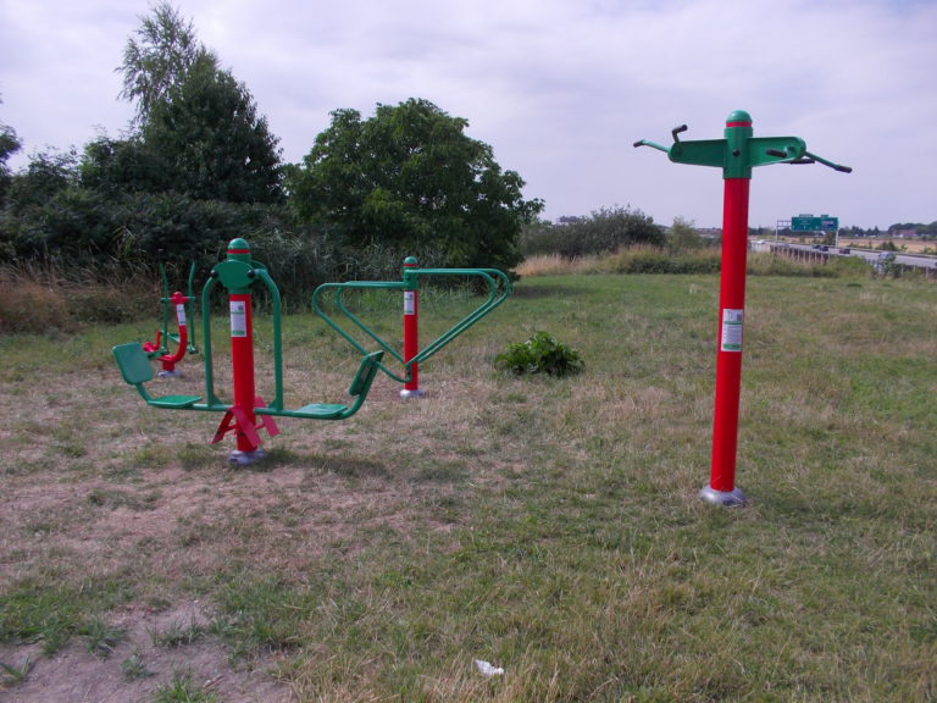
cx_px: 468
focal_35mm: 29
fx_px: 785
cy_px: 352
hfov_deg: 61.7
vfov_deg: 48.2
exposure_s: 1/640
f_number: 3.3
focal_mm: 4.1
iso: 80
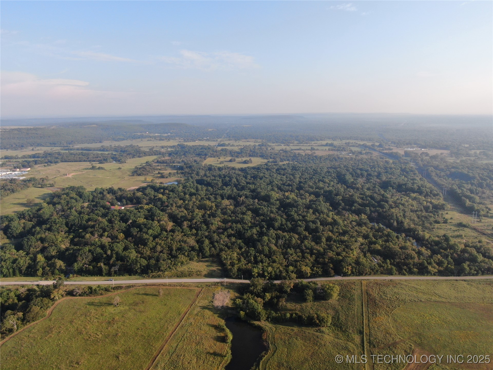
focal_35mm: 24
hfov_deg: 71.6
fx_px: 342
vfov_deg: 56.8
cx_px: 246
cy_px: 185
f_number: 2.8
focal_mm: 4.39
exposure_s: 1/800
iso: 110
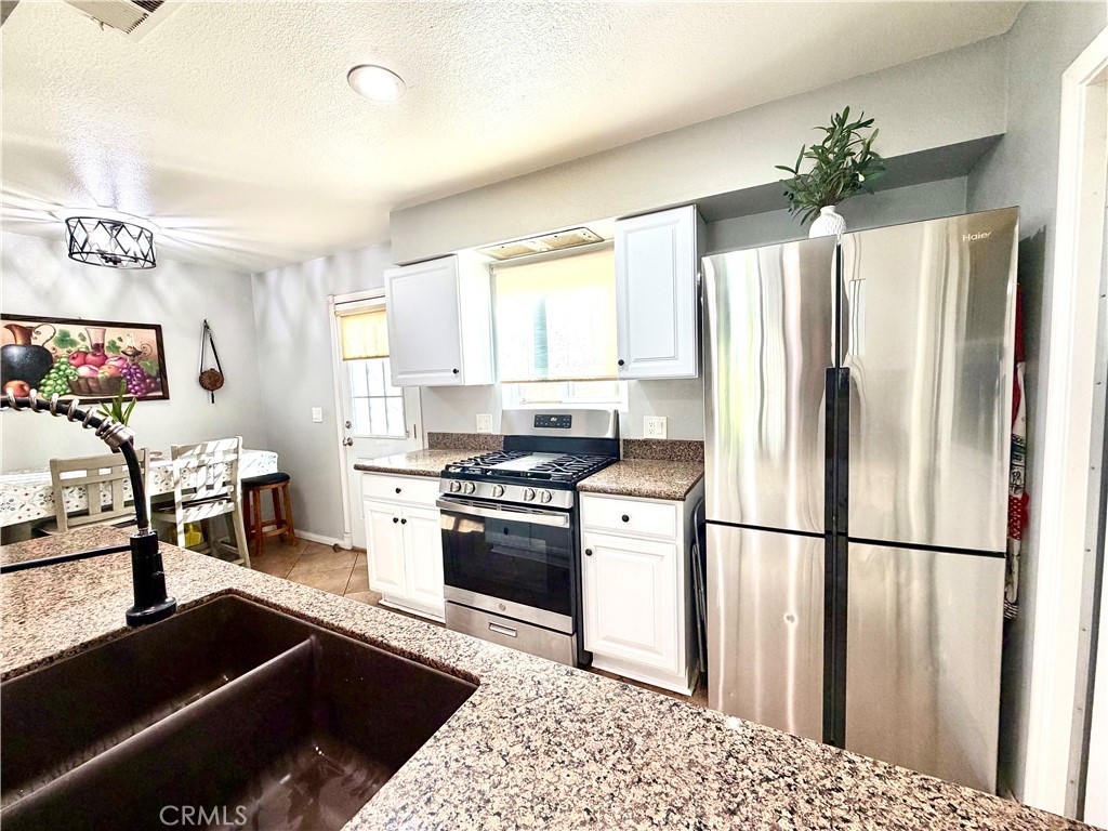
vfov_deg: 85.7
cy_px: 416
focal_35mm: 14
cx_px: 554
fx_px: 448
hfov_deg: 102.1
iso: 160
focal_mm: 2.22
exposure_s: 1/120
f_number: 2.2
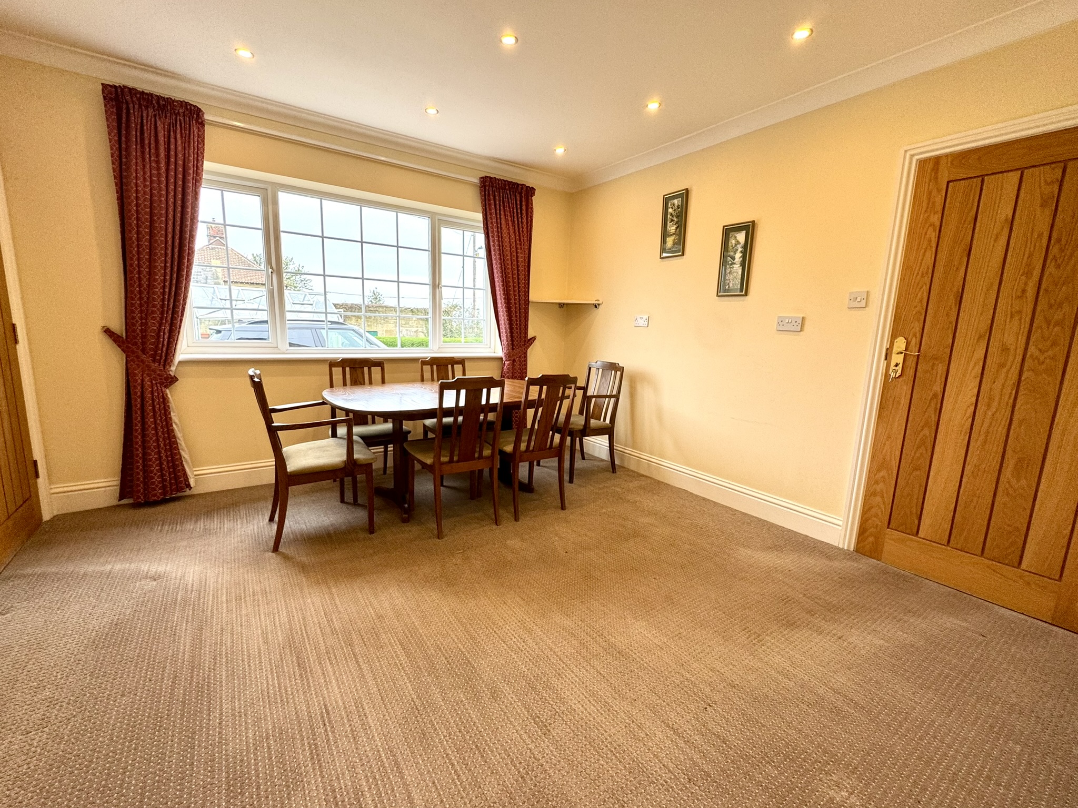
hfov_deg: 102.1
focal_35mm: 14
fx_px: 436
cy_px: 404
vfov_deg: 85.7
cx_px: 539
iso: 100
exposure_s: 1/100
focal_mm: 2.22
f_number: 2.2
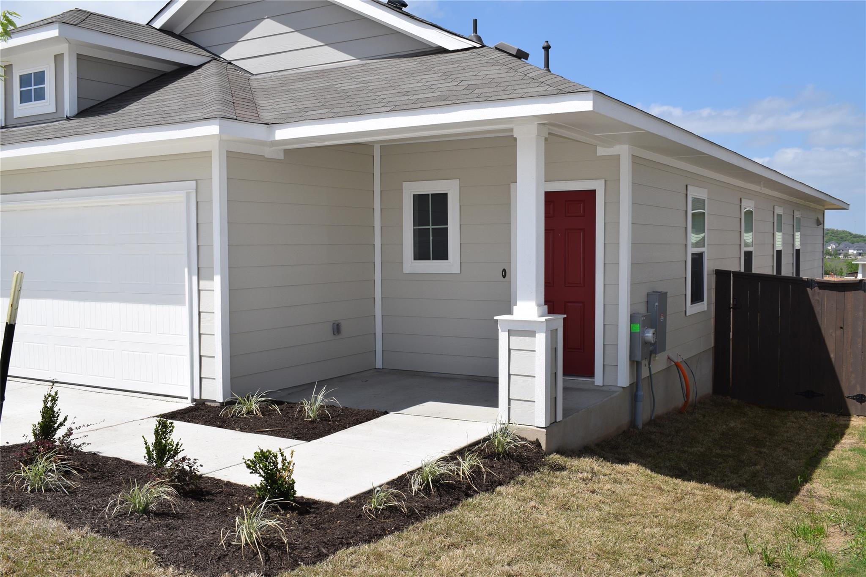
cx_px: 433
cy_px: 288
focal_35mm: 36
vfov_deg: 36.9
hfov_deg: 53.1
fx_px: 866
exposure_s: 1/500
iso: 200
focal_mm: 24
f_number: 11
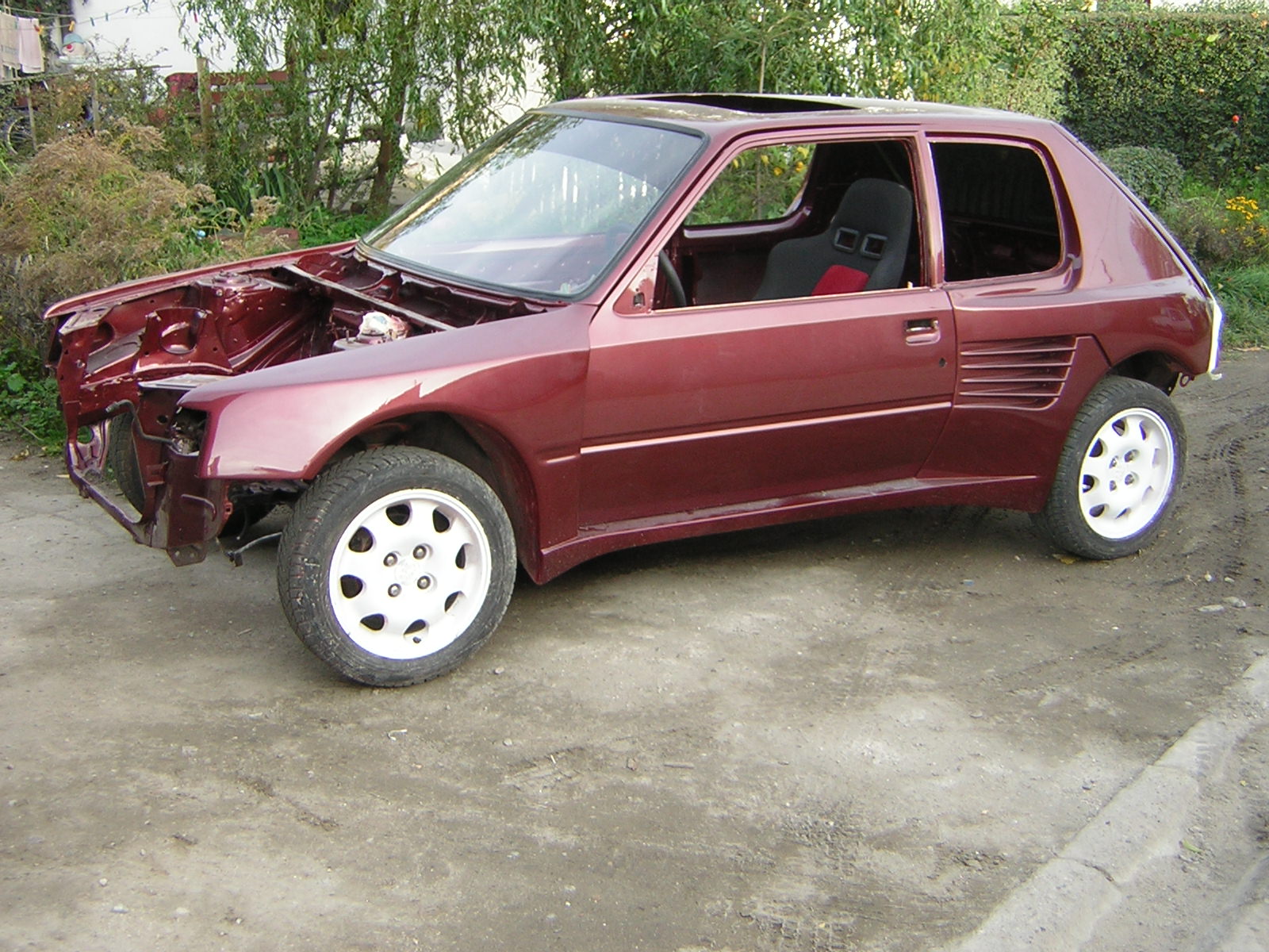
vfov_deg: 30.9
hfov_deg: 40.4
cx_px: 634
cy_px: 476
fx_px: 1723
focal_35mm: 47
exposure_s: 1/102
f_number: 2.9
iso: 50
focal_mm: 6.1
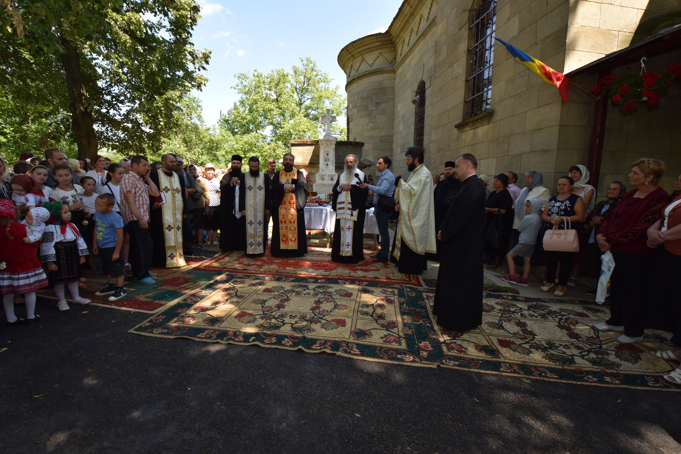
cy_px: 227
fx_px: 284
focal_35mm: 15
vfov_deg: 77.4
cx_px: 340
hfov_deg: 100.4
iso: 180
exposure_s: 1/125
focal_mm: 10
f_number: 5.6
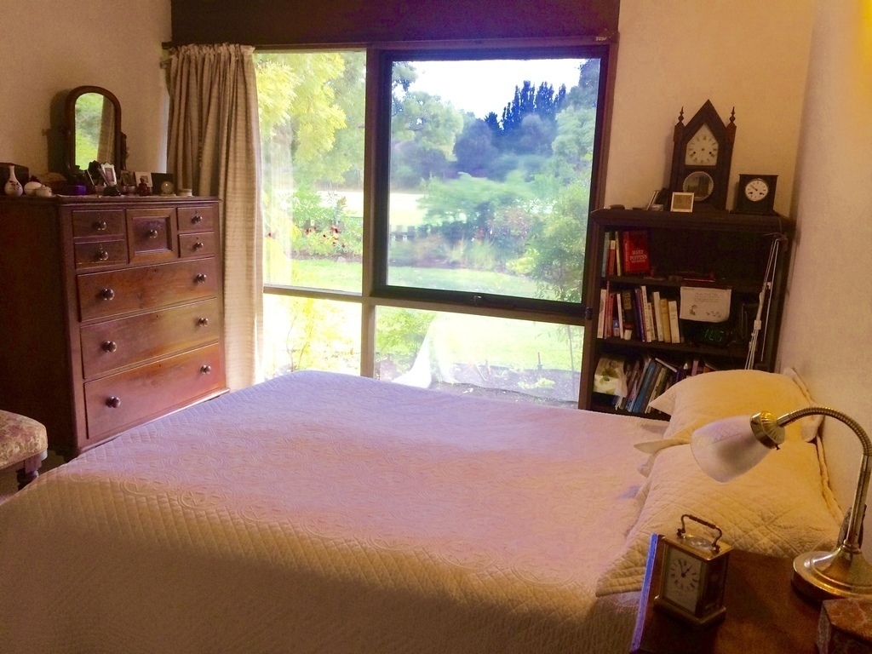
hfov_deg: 61.7
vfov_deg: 48.2
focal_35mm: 29
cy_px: 327
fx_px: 731
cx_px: 436
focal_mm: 4.15
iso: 50
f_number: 2.2
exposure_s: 1/33
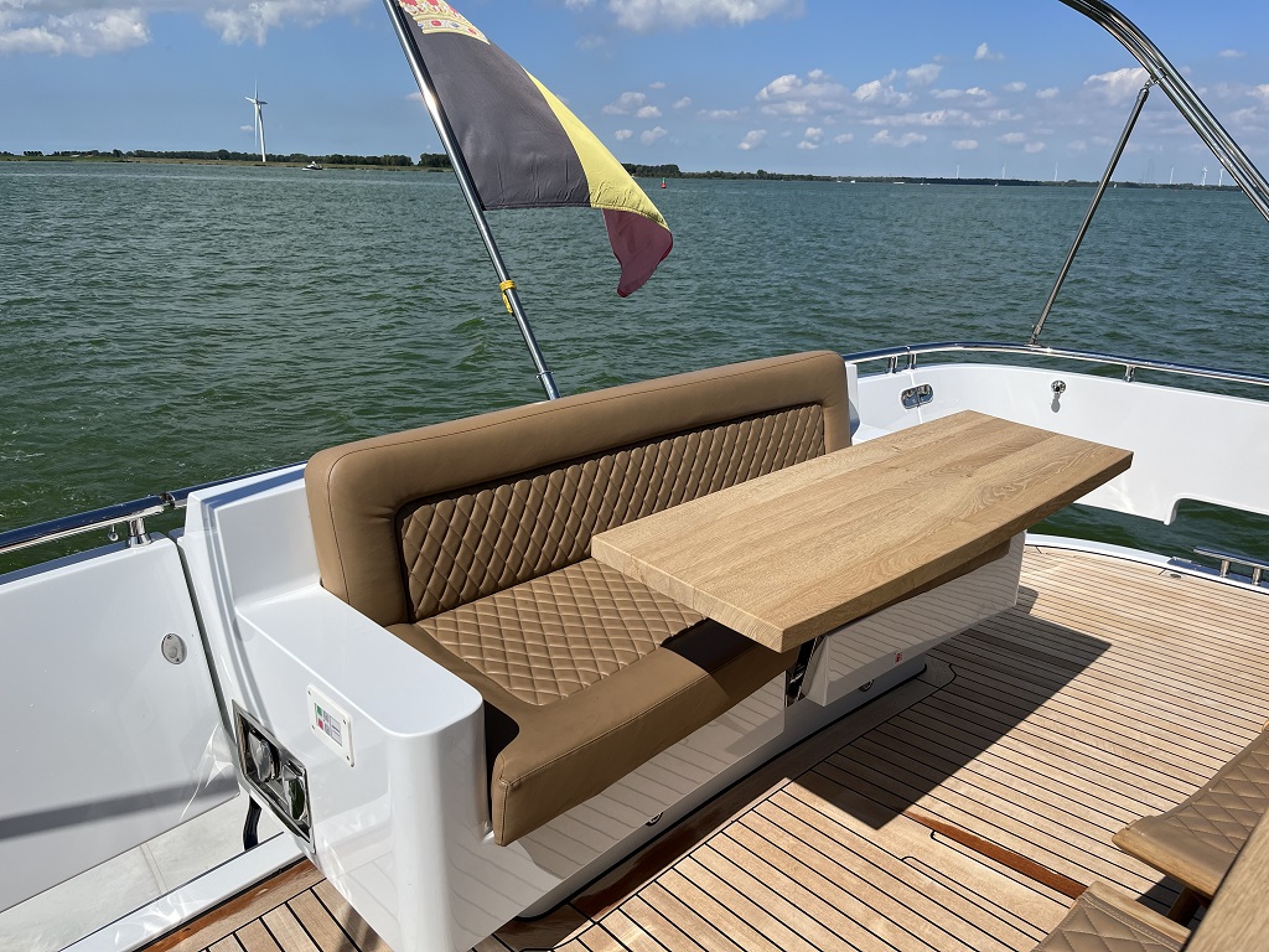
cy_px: 476
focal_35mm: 26
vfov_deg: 53.1
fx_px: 953
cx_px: 634
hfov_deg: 67.3
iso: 50
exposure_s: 1/6897
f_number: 1.6
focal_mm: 5.1
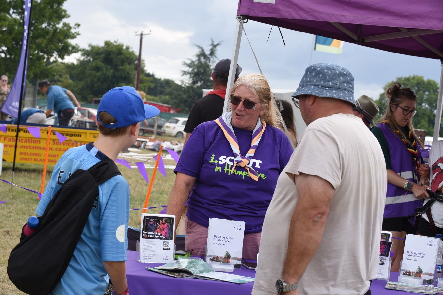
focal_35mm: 86
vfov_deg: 15.9
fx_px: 1059
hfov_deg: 23.6
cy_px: 148
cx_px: 222
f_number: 11
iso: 320
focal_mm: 86
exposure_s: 1/200
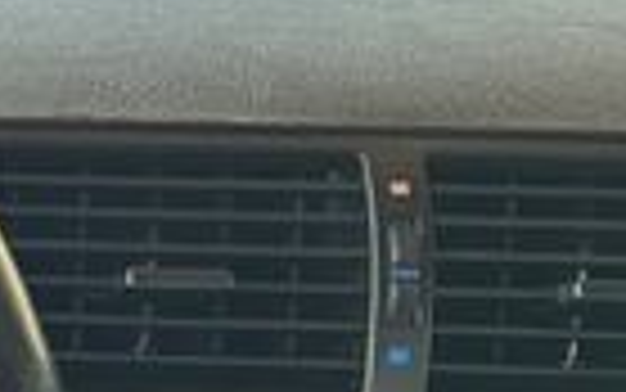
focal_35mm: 127
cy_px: 694
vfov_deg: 9.8
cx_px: -739
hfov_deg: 13.4
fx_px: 2168
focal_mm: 5.7
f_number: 1.5
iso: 100
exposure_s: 1/121
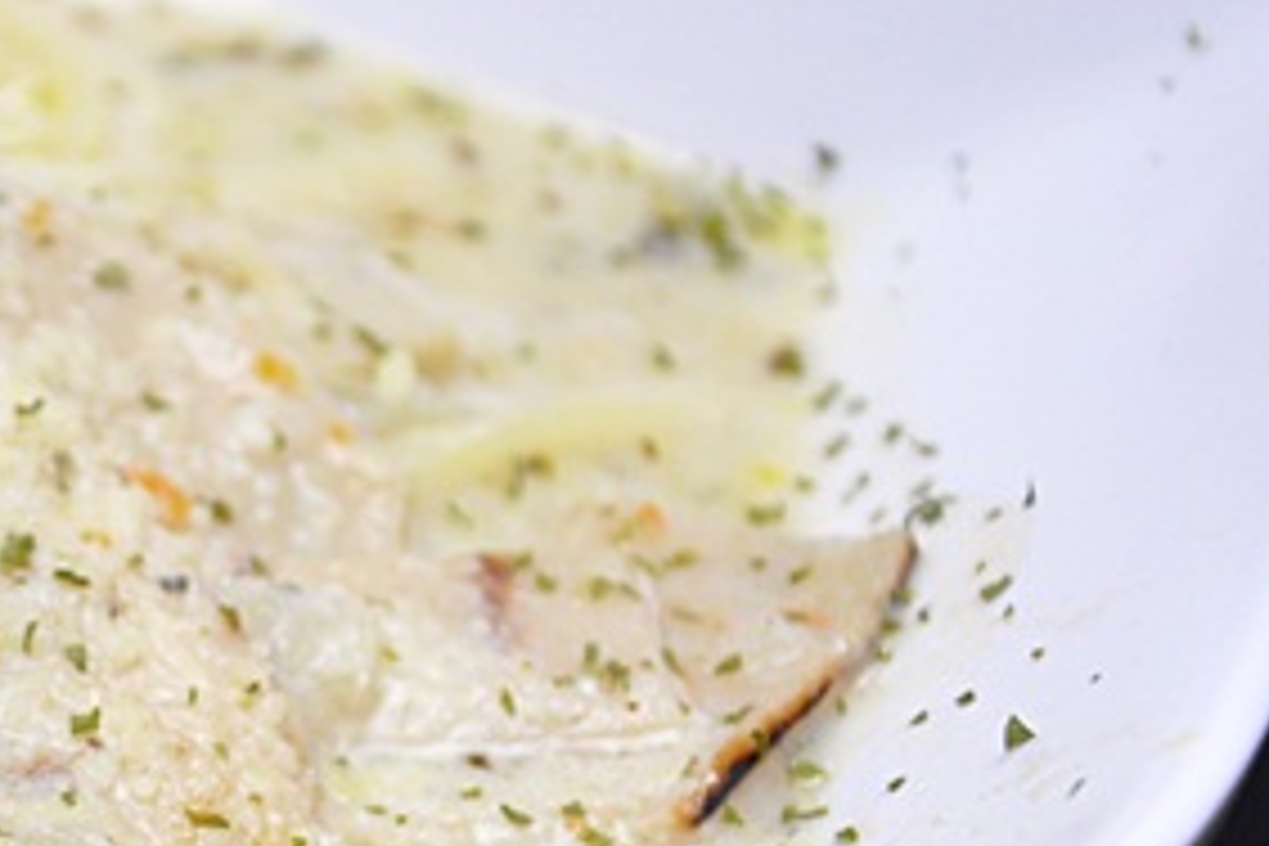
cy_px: 698
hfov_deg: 9.5
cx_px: -86
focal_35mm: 214
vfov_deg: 6.4
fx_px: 7543
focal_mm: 62
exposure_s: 1/100
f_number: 5.3
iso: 800
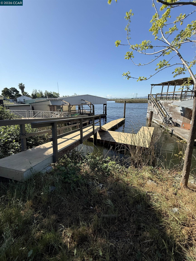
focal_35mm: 14
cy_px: 130
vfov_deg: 102.1
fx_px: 106
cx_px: 98
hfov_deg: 85.7
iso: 50
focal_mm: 2.22
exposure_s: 1/1656
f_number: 2.2
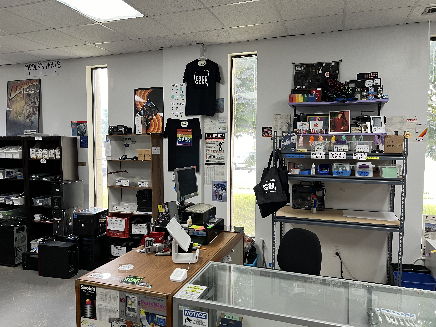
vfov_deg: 53.1
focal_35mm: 26
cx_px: 218
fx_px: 327
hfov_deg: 67.3
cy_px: 164
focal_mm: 5.7
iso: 100
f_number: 1.5
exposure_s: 1/60
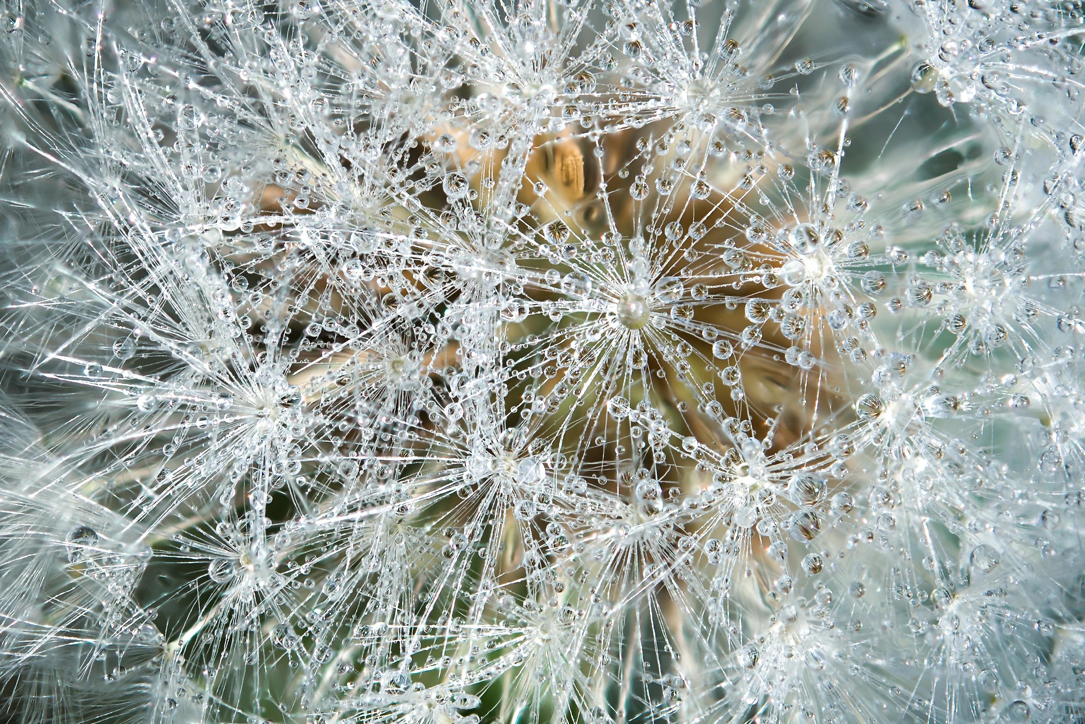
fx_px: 1809
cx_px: 542
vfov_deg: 22.6
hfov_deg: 33.4
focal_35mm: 60
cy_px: 362
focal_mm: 60
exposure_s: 1/400
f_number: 6.3
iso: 100
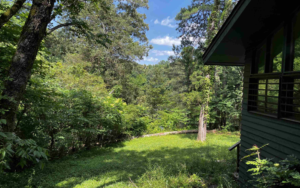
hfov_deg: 66.5
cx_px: 152
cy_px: 97
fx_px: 229
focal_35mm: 28
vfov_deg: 44.5
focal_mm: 5.1
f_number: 1.6
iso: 50
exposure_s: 1/696
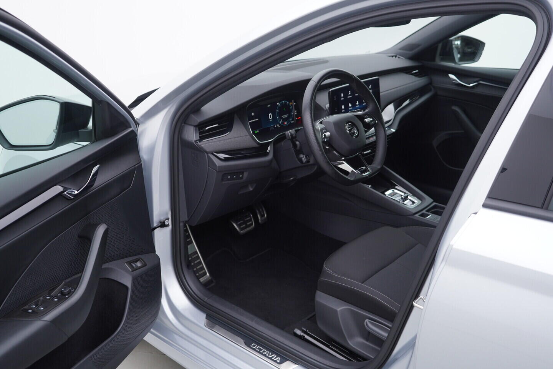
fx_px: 553
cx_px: 276
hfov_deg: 53.1
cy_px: 184
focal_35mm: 36
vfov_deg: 36.9
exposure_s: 1/50
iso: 125
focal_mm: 24
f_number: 3.2
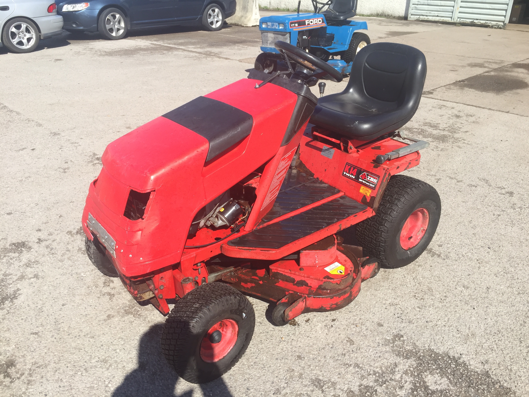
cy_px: 198
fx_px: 443
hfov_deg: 61.7
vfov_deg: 48.2
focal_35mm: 29
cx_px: 264
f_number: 2.2
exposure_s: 1/1041
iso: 32
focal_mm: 4.15
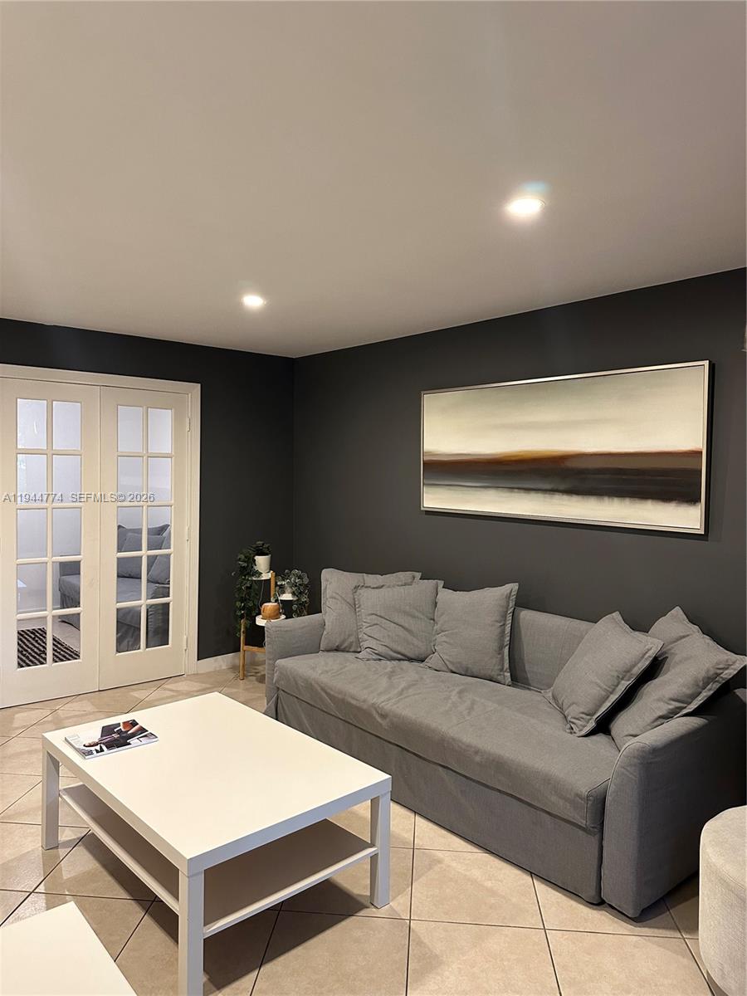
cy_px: 498
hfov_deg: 56.8
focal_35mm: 24
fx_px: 691
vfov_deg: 71.6
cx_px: 374
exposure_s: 1/60
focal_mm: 6.86
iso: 400
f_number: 1.78
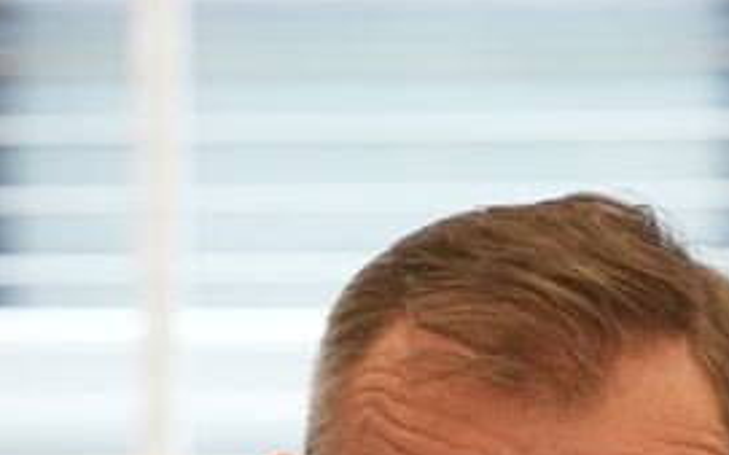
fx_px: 12688
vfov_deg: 2.0
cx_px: 449
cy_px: 887
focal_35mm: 639
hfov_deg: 3.3
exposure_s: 1/100
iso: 3200
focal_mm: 166
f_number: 5.6
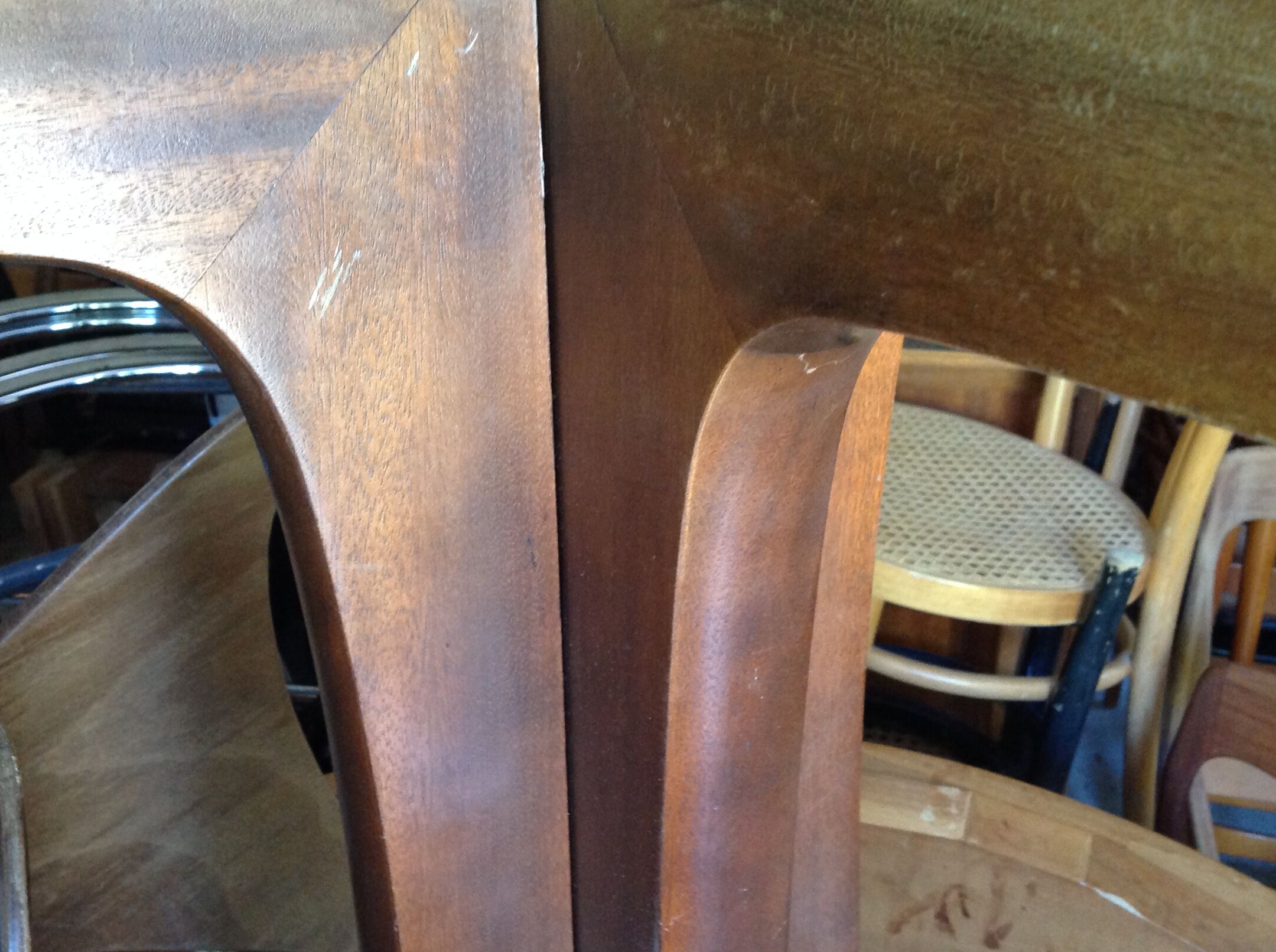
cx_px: 609
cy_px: 390
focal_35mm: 42
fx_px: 1546
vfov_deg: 34.2
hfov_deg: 44.8
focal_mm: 4.28
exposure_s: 1/15
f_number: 2.4
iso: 250
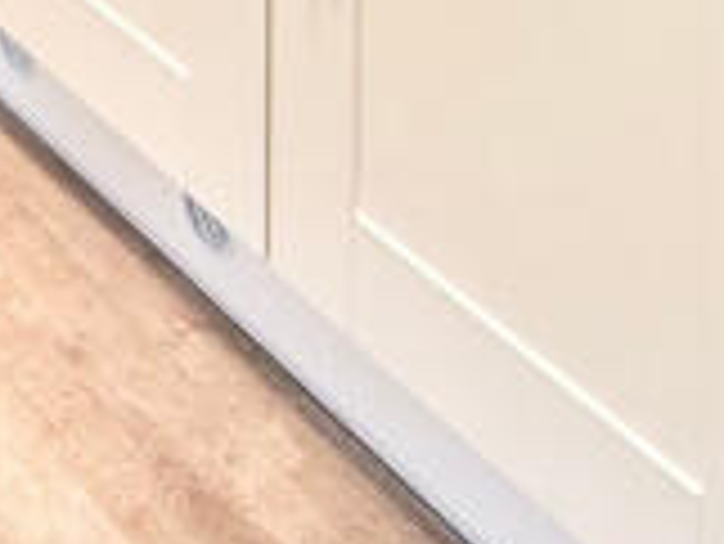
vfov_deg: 11.3
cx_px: 265
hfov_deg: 21.9
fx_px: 1863
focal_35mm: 89
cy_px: -1016
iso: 200
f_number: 2.2
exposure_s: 1/50
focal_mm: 2.22
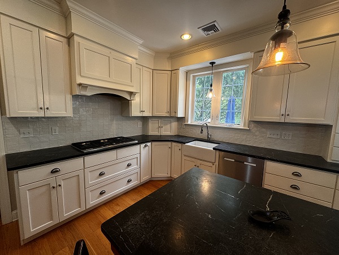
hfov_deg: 102.1
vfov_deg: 85.7
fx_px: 137
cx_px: 170
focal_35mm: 14
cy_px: 128
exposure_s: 1/120
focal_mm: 2.22
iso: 160
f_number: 2.2
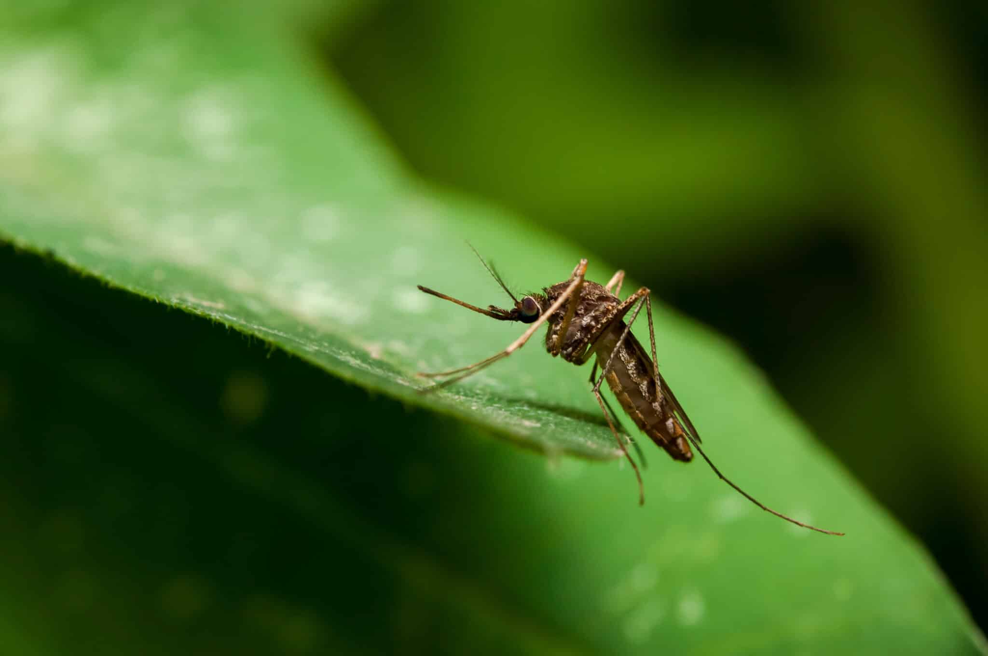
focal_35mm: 90
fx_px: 2467
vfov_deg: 15.1
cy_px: 328
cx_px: 494
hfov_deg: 22.6
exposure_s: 1/250
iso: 160
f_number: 14
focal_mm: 60
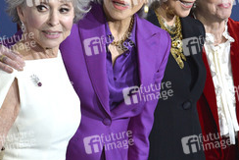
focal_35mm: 225
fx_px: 1495
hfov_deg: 9.1
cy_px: 69
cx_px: 121
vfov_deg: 6.1
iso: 2000
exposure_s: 1/320
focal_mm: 122
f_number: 6.3
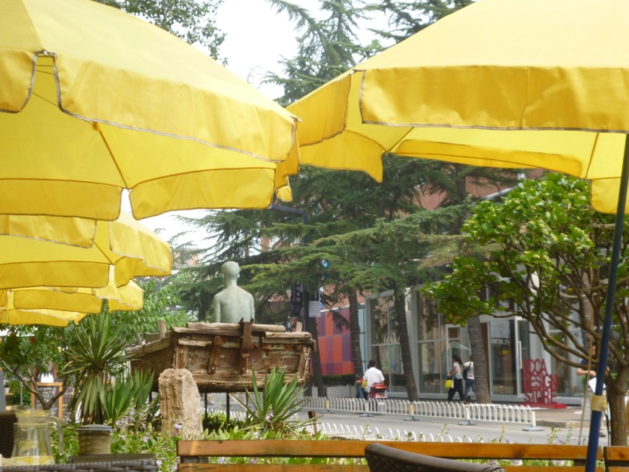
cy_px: 286
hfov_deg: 32.6
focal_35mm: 59
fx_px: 1072
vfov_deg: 24.8
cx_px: 245
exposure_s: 1/160
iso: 100
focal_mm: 8.6
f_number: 4
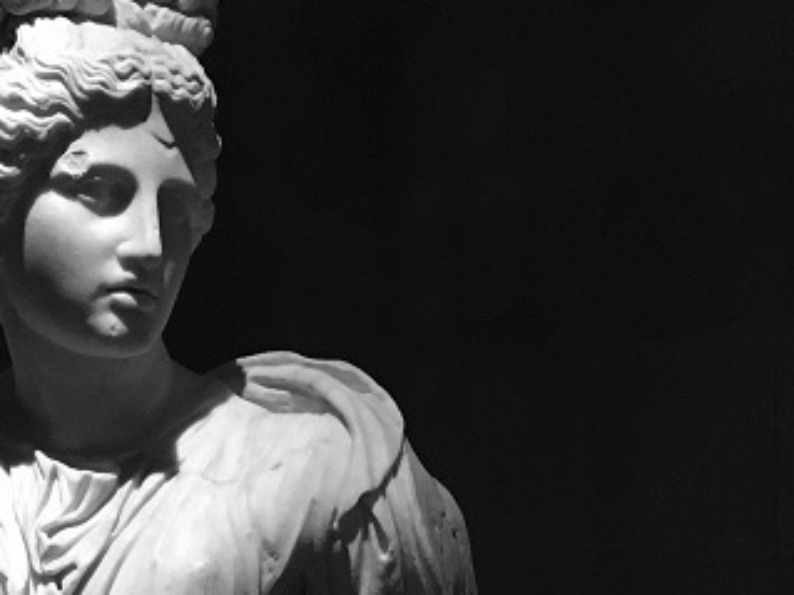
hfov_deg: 21.5
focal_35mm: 91
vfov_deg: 15.4
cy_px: 782
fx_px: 2087
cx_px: 530
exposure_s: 1/33
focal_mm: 4.15
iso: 250
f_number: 2.2
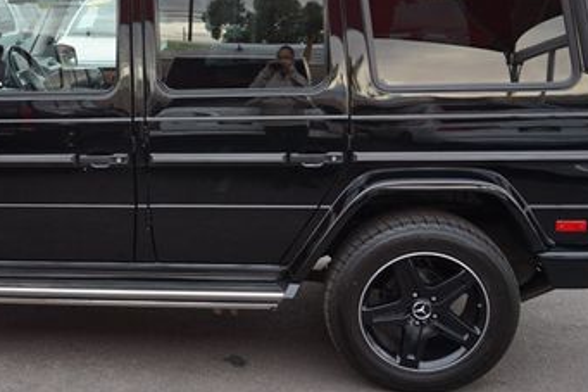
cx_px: 169
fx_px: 735
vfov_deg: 29.8
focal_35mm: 45
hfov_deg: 42.7
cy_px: 169
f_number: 4
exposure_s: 1/60
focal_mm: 16
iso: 200
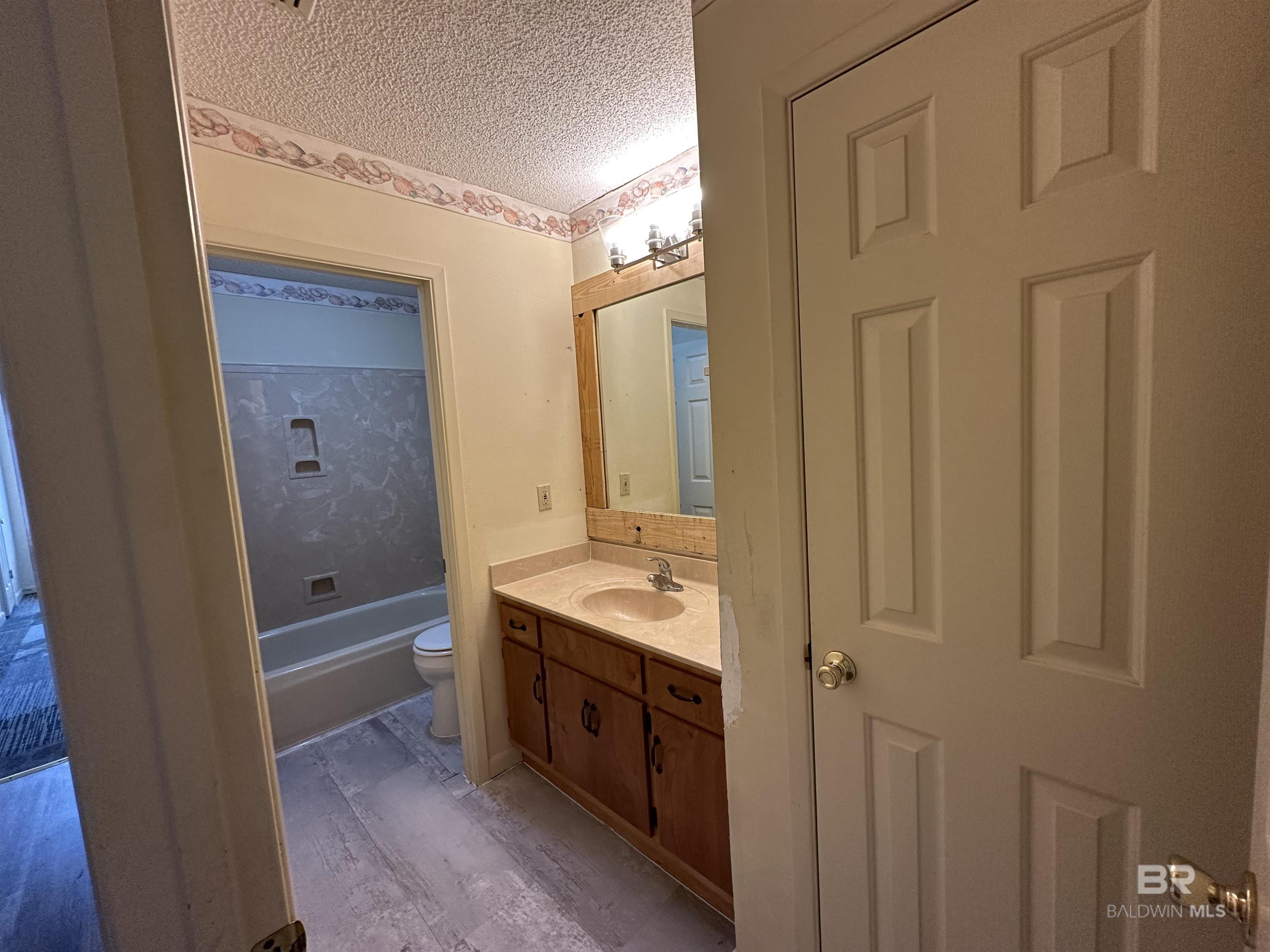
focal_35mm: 14
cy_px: 476
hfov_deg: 102.1
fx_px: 514
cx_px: 635
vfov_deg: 85.7
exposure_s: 1/120
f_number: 2.2
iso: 200
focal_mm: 2.22
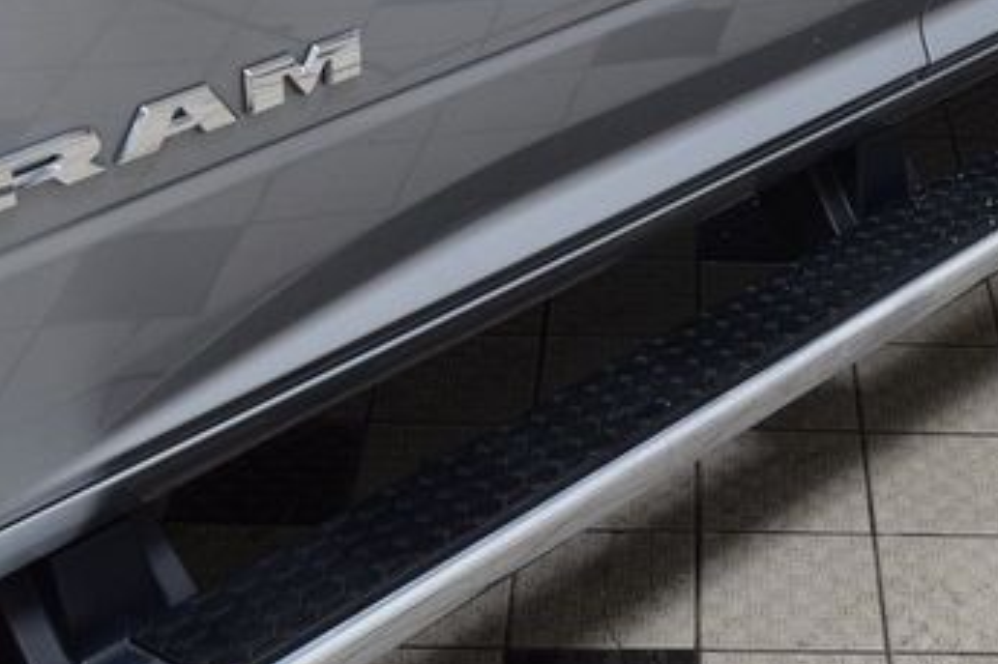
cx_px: 786
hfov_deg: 29.5
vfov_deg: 20.3
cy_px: 399
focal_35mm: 67
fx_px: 1856
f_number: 6.3
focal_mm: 24
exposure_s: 1/15
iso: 640
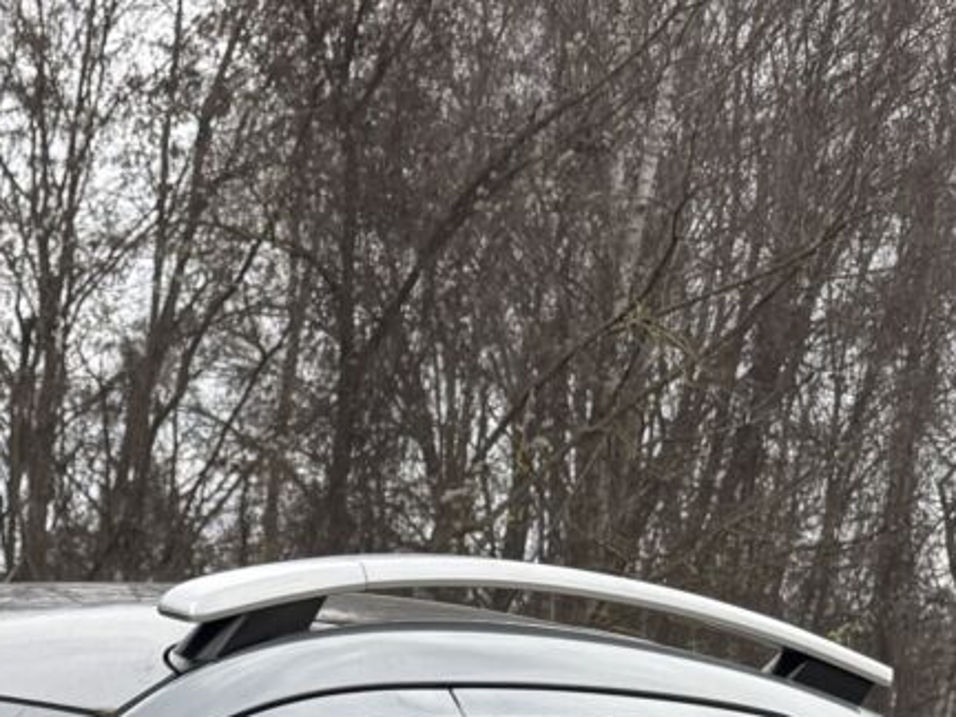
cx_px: -538
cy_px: 1624
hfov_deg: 16.0
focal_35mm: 111
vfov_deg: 11.4
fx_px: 3066
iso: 50
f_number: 1.78
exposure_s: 1/121
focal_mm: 6.76
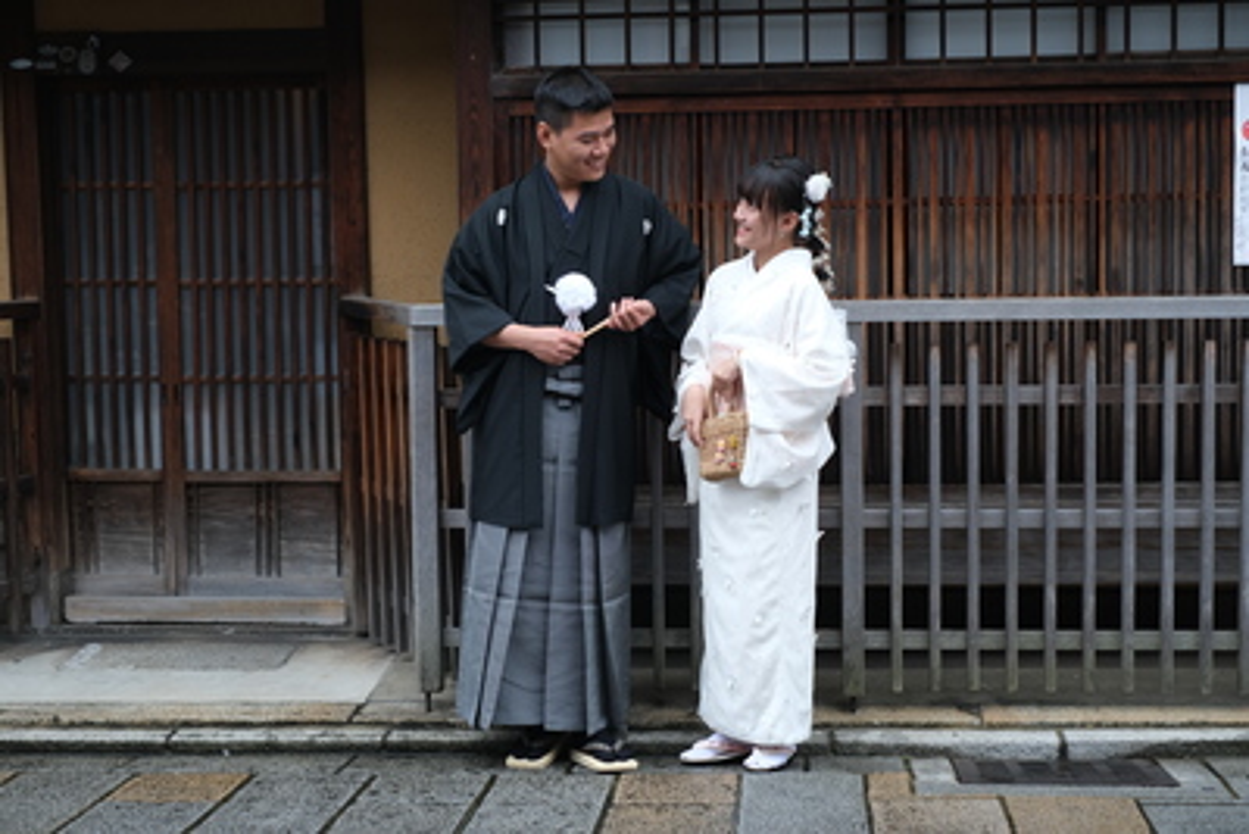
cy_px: 417
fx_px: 1839
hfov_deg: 37.5
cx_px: 624
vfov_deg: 25.5
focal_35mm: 53
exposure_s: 1/500
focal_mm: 35
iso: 160
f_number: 3.2
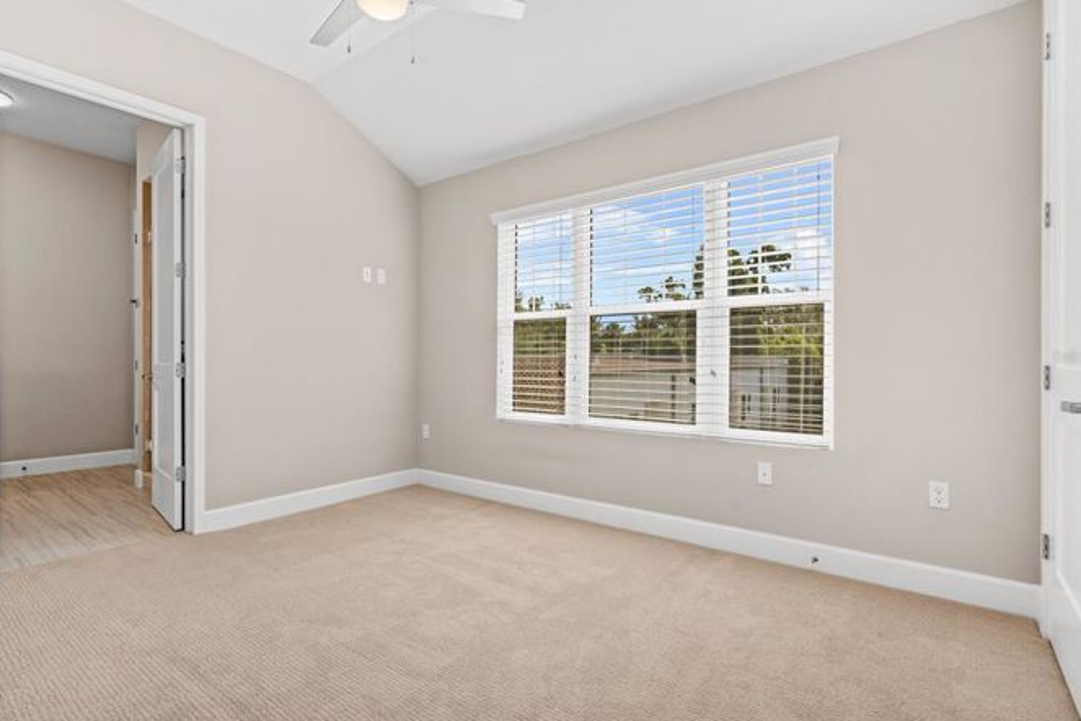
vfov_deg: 70.4
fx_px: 510
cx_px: 542
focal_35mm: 17
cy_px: 356
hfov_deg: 93.3
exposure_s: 1/8
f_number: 8
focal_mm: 16
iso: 100
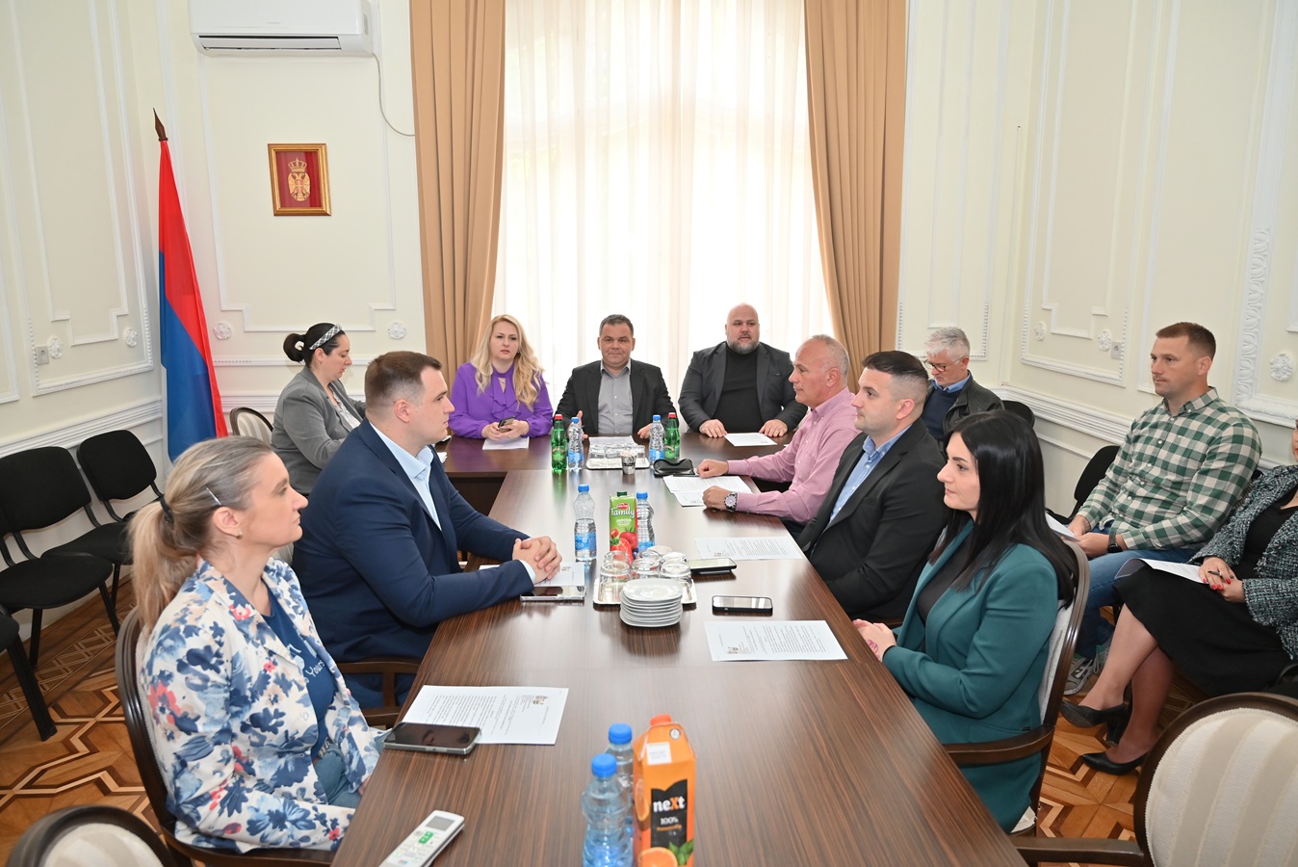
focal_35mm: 24
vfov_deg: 53.2
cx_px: 649
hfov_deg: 73.7
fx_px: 866
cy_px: 434
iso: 500
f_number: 4
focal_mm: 24
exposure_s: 1/160
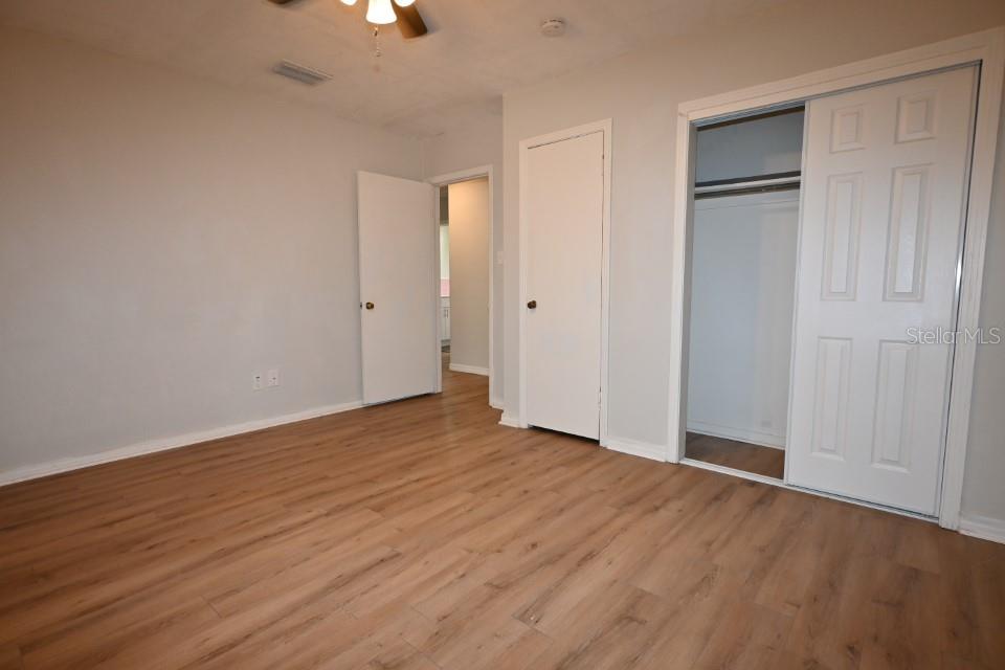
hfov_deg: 90.0
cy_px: 335
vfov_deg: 67.4
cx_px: 502
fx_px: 502
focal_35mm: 18
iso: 320
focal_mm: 12
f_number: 4
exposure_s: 1/60
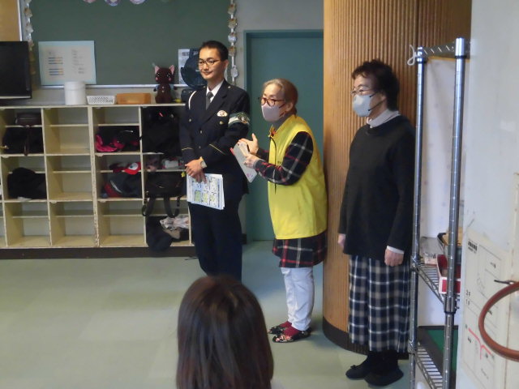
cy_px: 194
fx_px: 645
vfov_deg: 33.6
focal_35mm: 43
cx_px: 260
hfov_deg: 43.9
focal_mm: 7.72
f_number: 3.8
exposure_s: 1/50
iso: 640
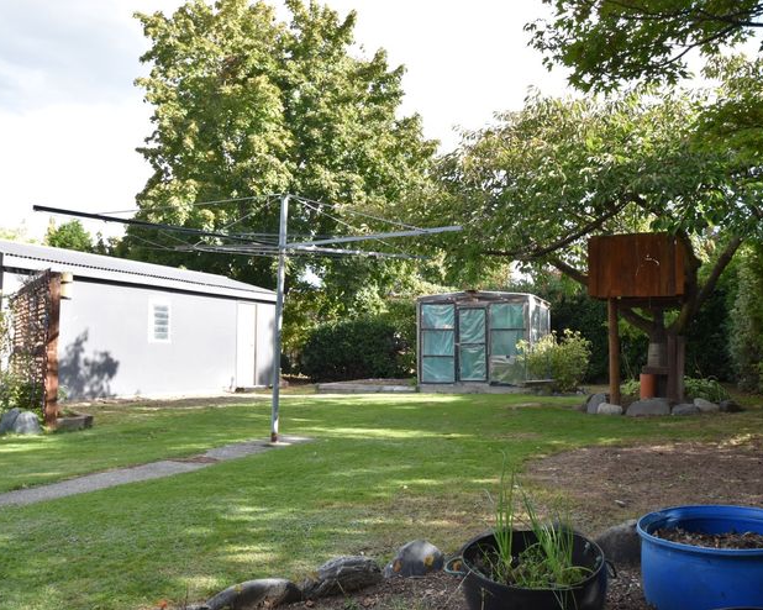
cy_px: 315
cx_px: 423
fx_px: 632
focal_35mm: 28
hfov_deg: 62.1
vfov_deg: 51.5
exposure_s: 1/250
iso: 360
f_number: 8
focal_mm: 16
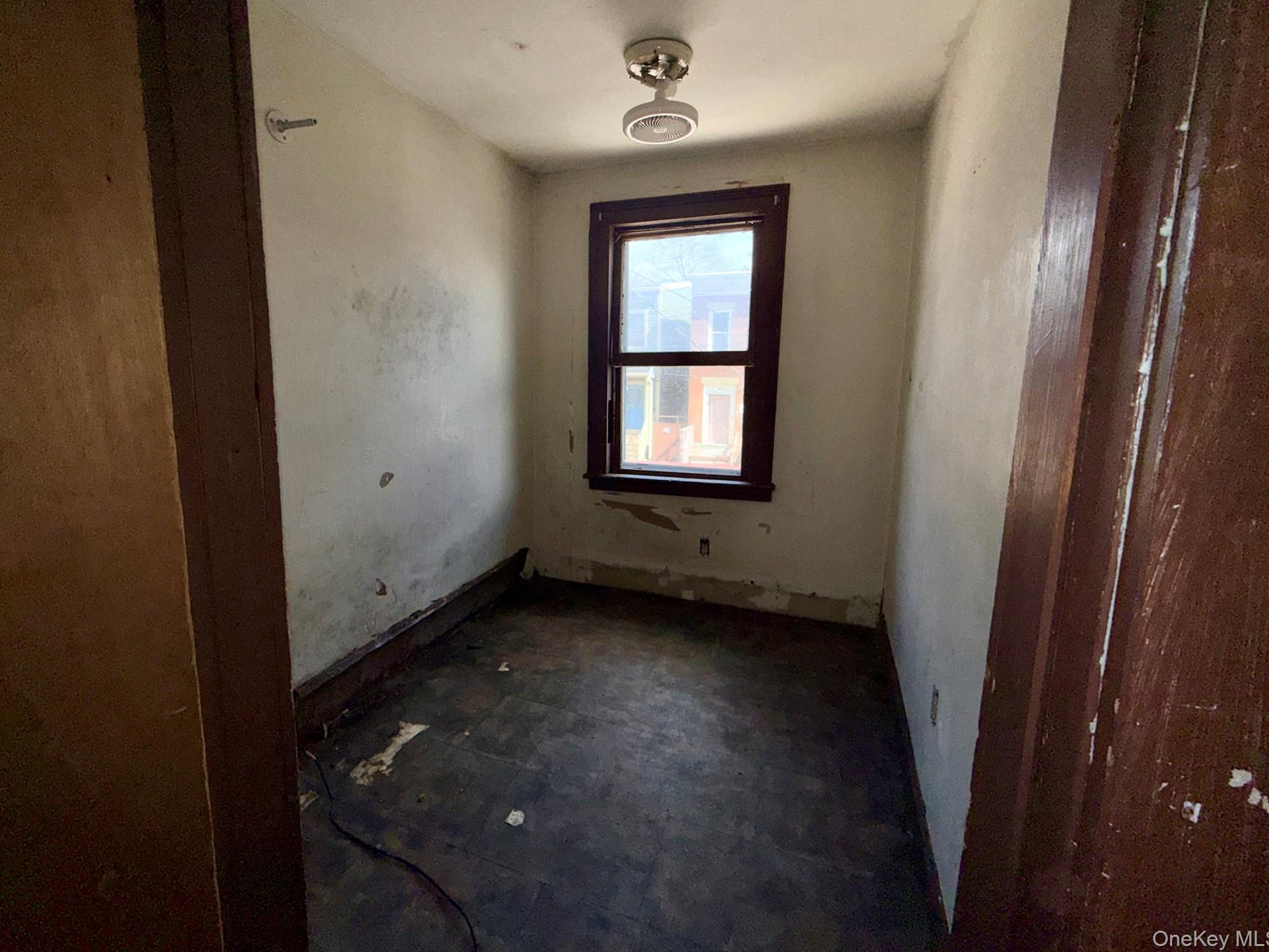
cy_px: 445
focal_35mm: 15
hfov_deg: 98.1
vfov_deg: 81.7
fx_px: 550
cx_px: 608
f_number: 2.2
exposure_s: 1/174
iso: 16
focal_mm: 2.22
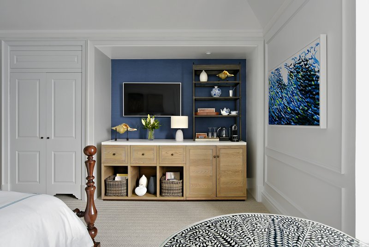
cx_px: 184
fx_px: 205
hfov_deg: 84.0
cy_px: 124
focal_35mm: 20
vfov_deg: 62.0
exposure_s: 1.3
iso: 64
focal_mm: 20
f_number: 16
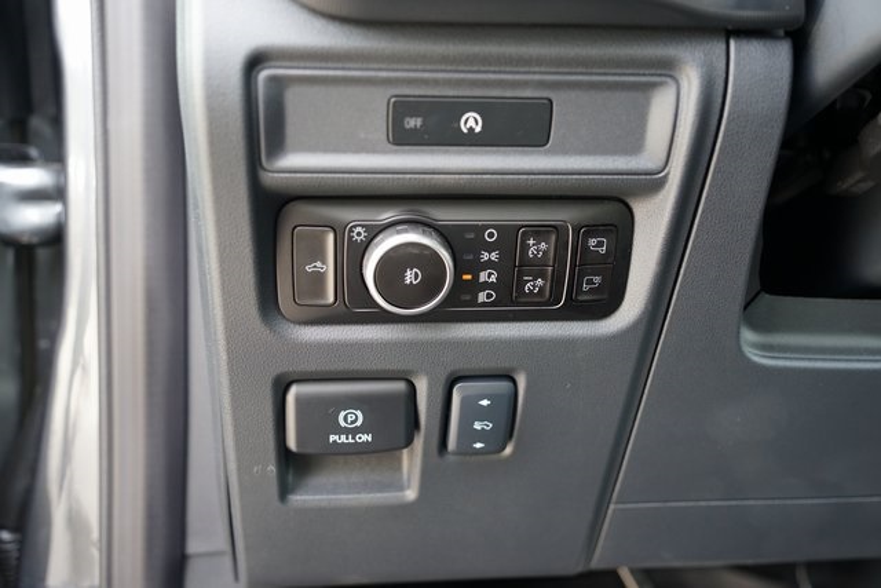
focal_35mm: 36
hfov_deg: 53.1
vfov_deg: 36.9
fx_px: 881
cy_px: 294
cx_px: 440
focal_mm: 36
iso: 800
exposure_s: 1/60
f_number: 4
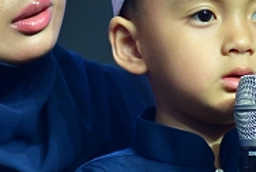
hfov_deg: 2.0
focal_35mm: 1020
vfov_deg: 1.4
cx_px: 178
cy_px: 55
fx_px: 7265
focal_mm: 200
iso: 1250
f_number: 2.8
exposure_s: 1/320
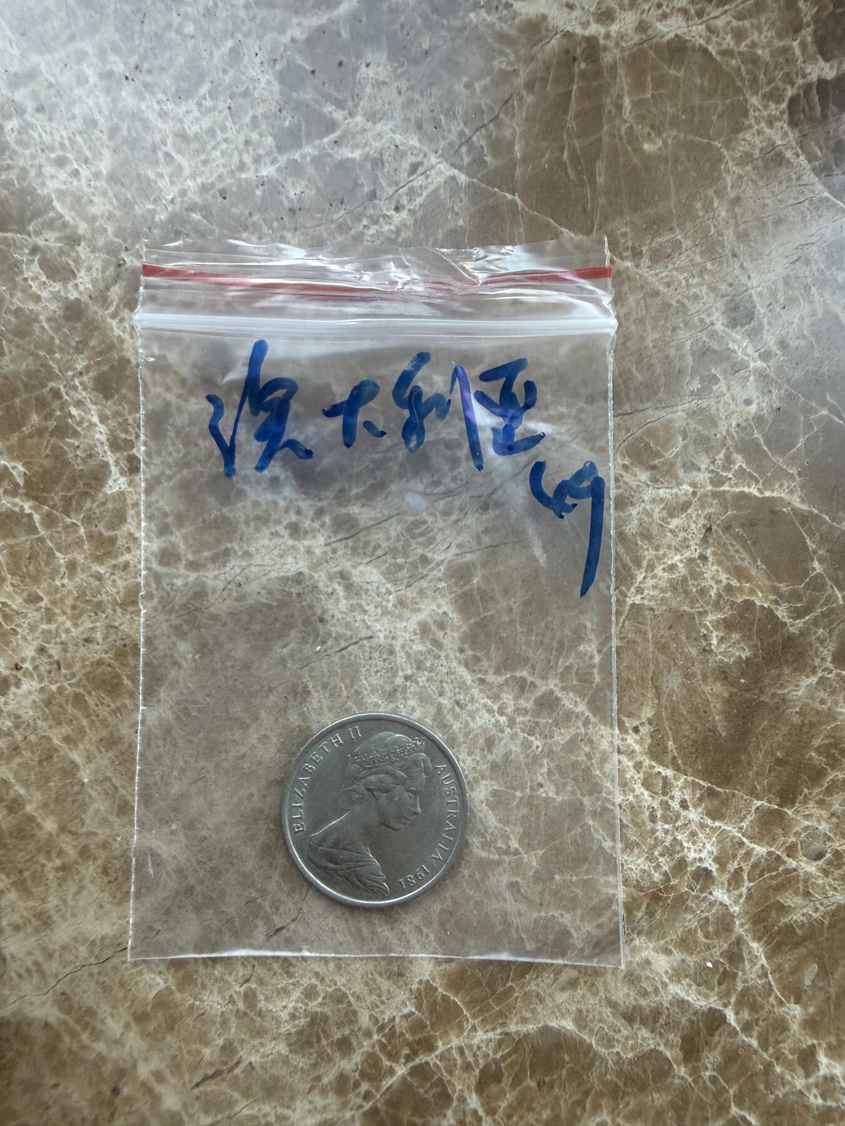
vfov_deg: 71.6
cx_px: 422
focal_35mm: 24
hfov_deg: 56.8
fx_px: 781
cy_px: 563
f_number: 2.2
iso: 160
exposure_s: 1/99
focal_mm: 2.22
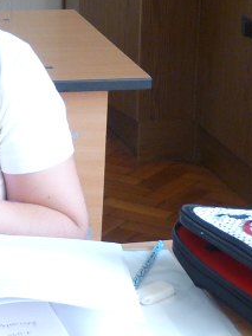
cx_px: 11
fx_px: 1310
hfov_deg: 10.9
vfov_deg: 14.6
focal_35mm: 135
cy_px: 90
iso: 160
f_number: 3
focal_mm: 6.1
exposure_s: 1/30
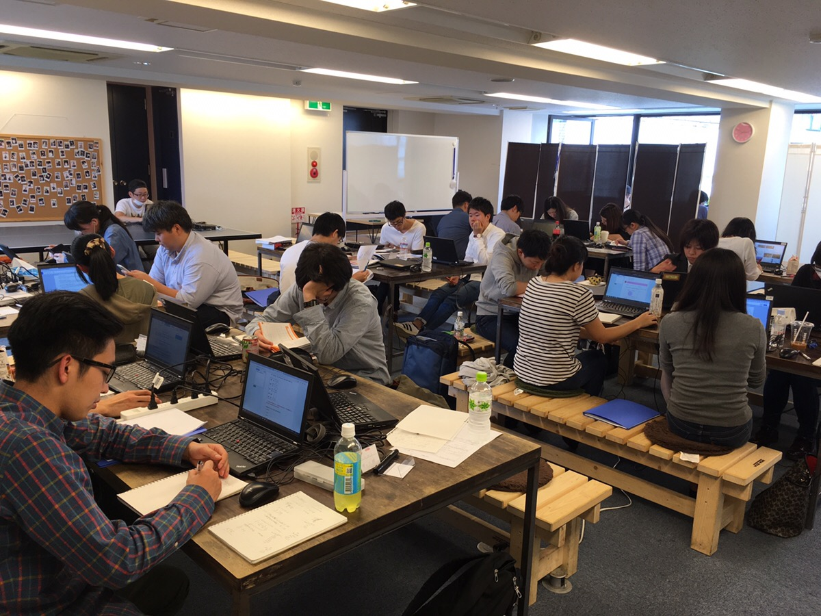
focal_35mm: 29
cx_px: 410
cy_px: 308
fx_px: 688
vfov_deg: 48.2
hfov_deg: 61.7
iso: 32
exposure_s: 1/50
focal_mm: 4.15
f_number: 2.2
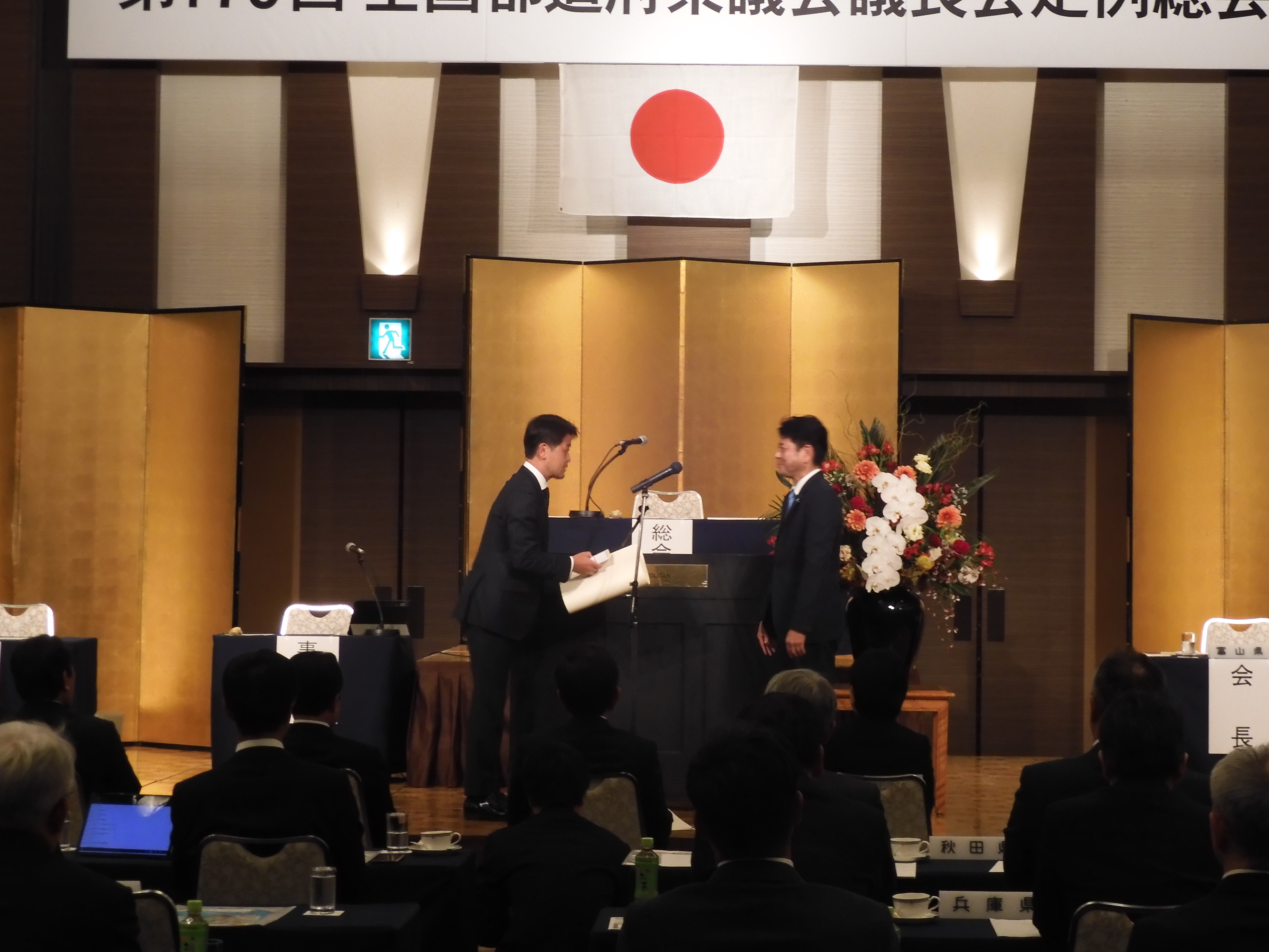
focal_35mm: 82
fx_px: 3006
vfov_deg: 18.0
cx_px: 692
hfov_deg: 23.8
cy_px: 430
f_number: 4.5
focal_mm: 12.5
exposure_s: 1/30
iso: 320
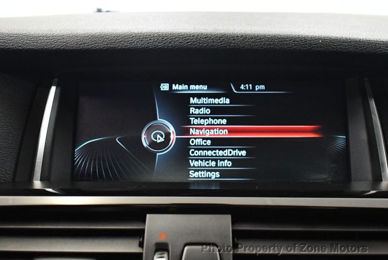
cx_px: 194
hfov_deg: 46.4
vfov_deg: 32.0
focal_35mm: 42
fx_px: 453
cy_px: 130
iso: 4000
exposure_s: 1/60
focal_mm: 21
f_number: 3.8
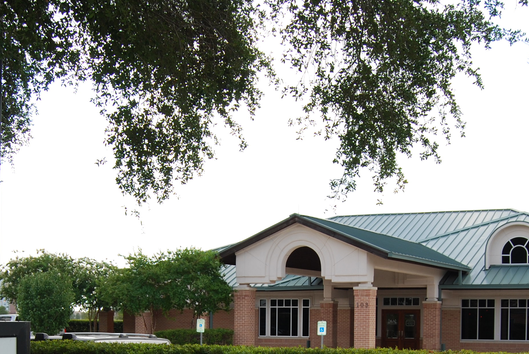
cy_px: 362
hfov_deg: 31.8
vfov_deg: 20.8
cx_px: 242
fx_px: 927
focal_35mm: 63
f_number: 5
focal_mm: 20
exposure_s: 1/200
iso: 100
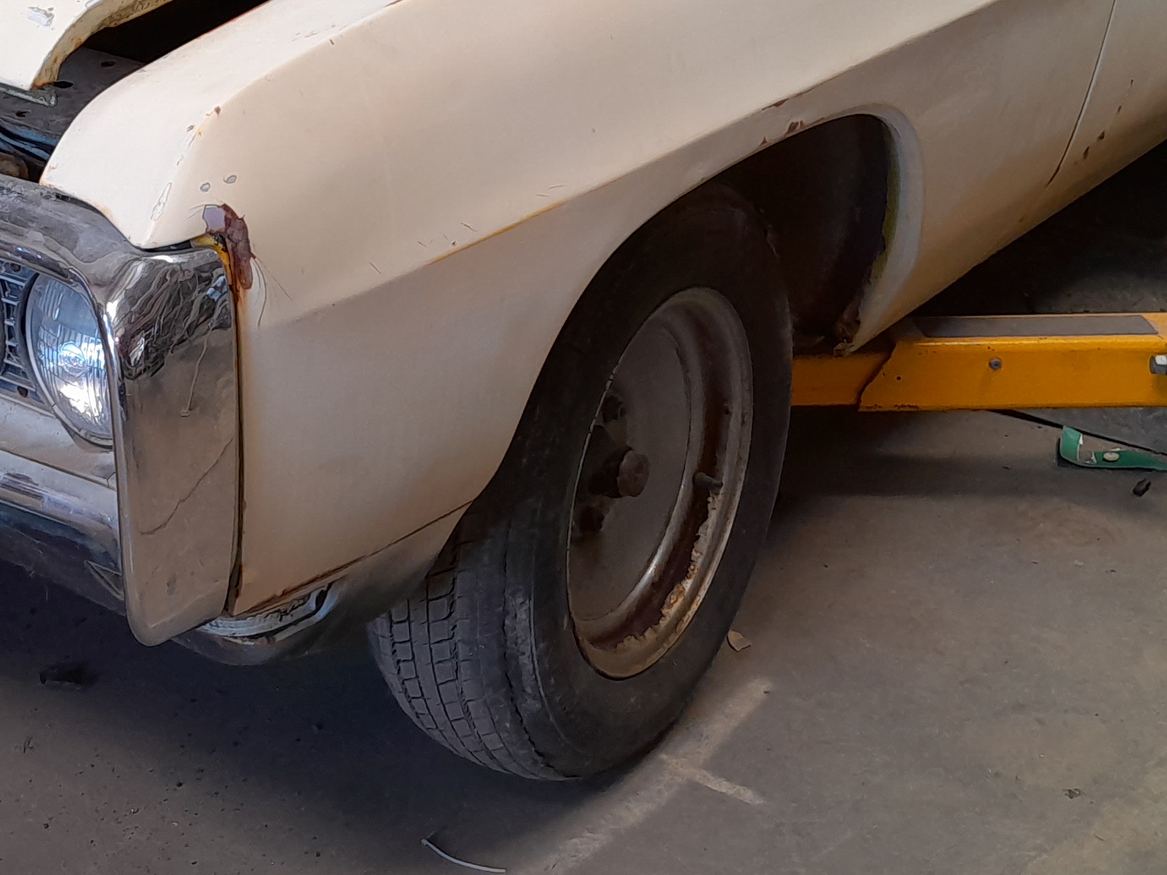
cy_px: 333
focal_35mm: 62
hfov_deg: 30.8
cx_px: 342
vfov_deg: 23.6
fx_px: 2090
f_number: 1.8
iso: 80
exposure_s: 1/50
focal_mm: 3.98
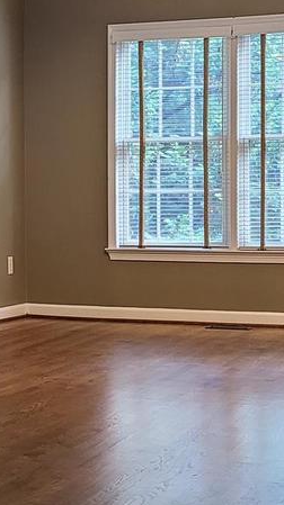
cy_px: 213
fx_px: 1301
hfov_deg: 12.2
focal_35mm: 97
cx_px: -66
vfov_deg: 22.0
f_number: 1.8
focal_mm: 5.4
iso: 320
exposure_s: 1/40
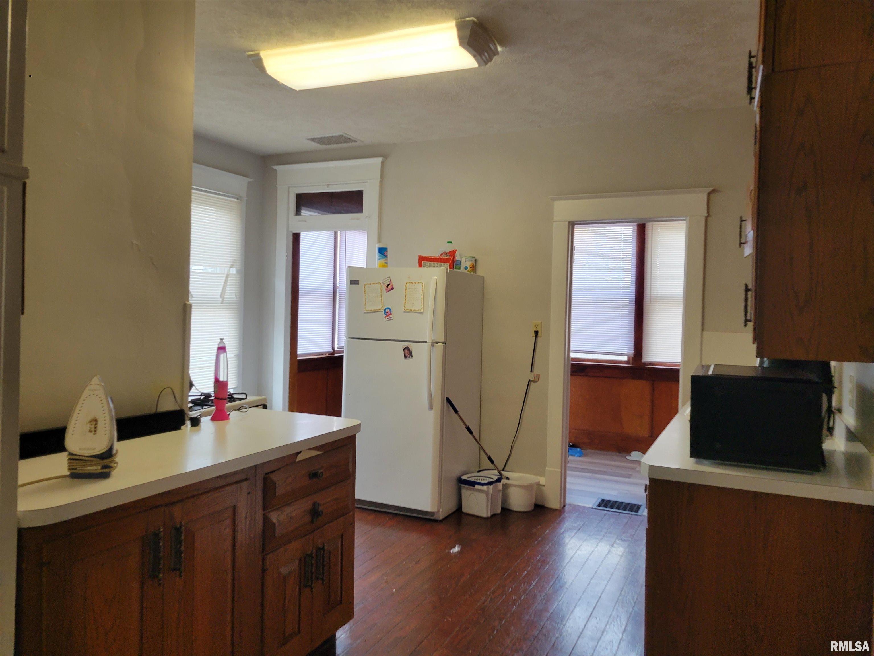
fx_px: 656
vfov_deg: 53.1
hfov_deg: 67.3
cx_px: 437
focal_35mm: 26
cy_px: 328
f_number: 1.8
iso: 200
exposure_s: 1/120
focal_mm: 5.4
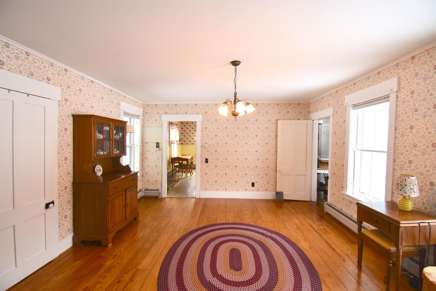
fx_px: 182
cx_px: 218
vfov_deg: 77.3
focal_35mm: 15
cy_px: 146
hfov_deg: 100.4
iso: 400
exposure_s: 1/125
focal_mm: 10
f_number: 5.6
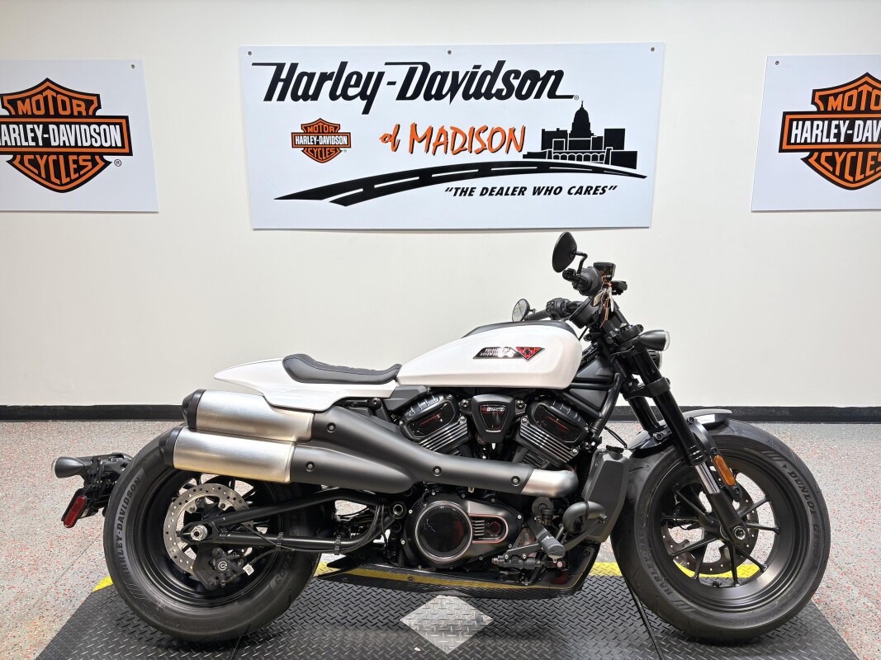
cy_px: 330
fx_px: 662
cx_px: 440
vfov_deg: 53.1
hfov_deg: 67.3
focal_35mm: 26
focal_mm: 5.96
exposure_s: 1/126
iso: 32
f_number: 1.6
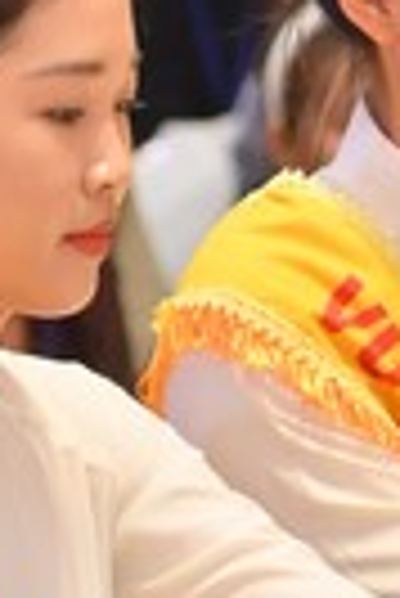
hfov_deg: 2.7
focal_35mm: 513
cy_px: -4
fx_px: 8527
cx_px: 519
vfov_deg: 4.0
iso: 1250
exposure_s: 1/160
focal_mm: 105
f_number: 4.5
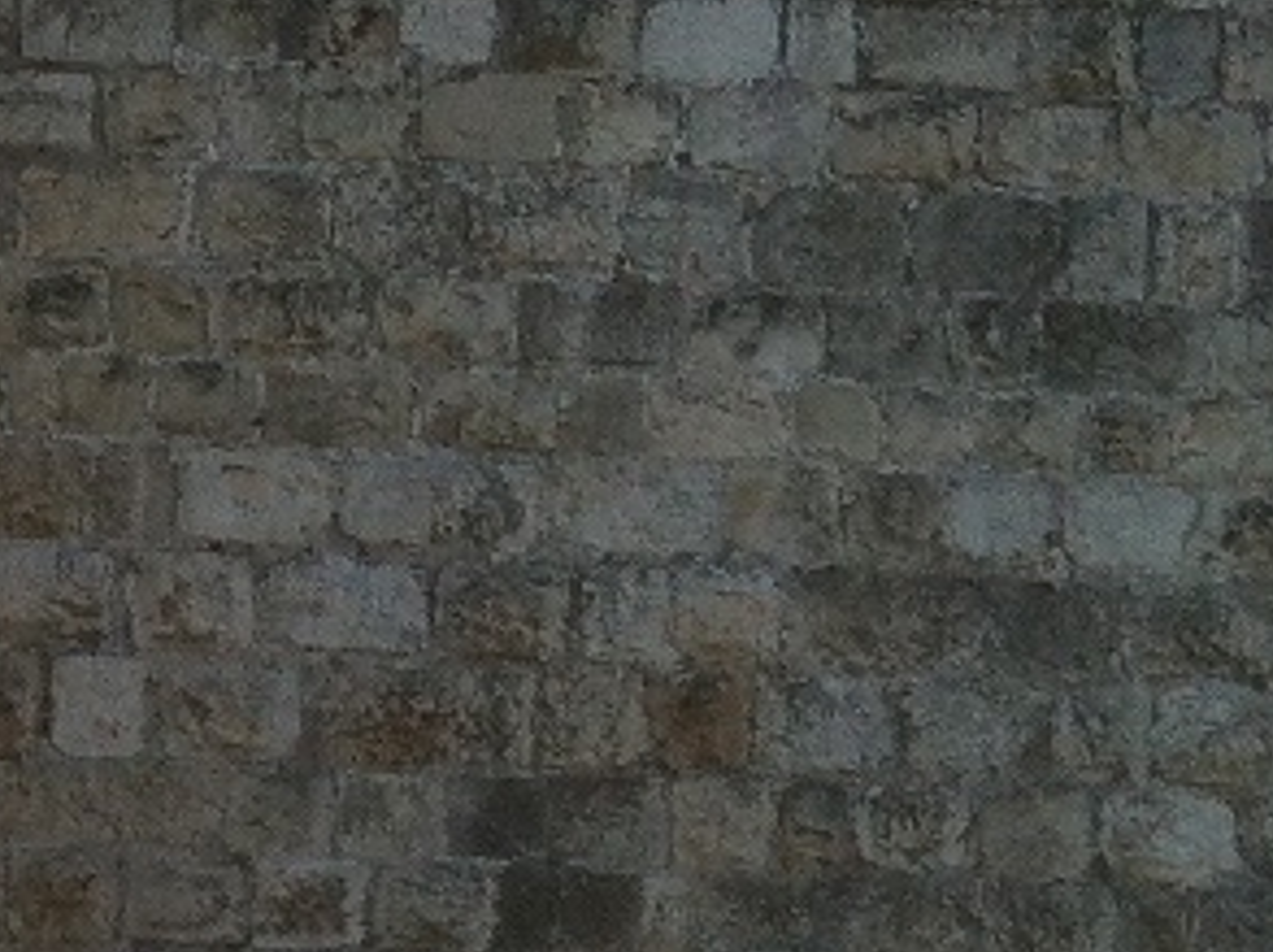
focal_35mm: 155
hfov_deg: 11.8
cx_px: -995
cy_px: 1222
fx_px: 5693
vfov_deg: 9.4
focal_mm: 3.85
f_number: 2.8
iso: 80
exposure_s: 1/520
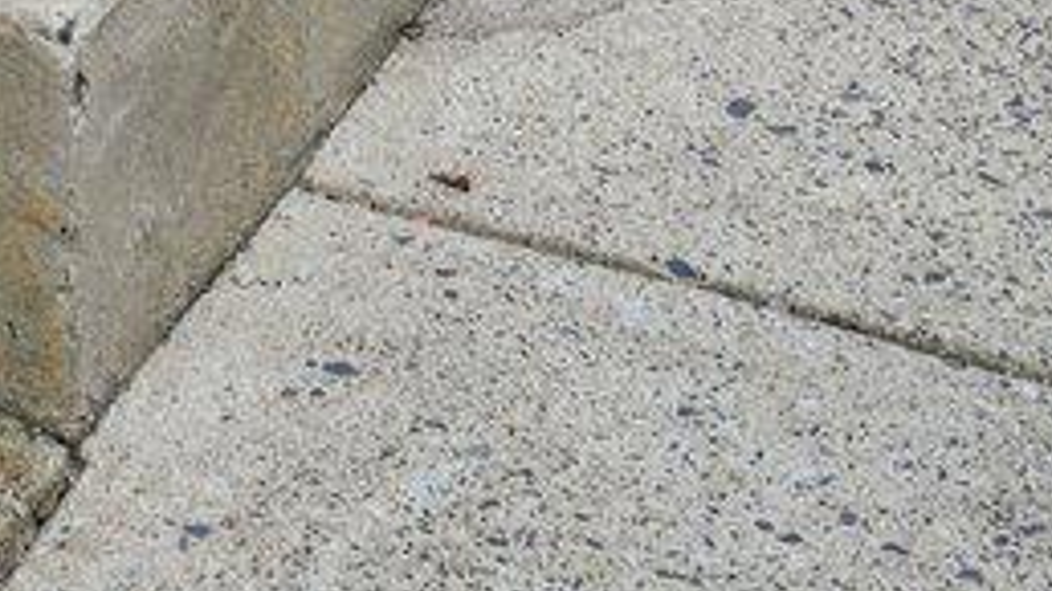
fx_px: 3709
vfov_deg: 7.0
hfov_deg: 15.5
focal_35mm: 133
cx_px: -265
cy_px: -1767
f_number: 8
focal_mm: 16
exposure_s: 1/40
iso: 100
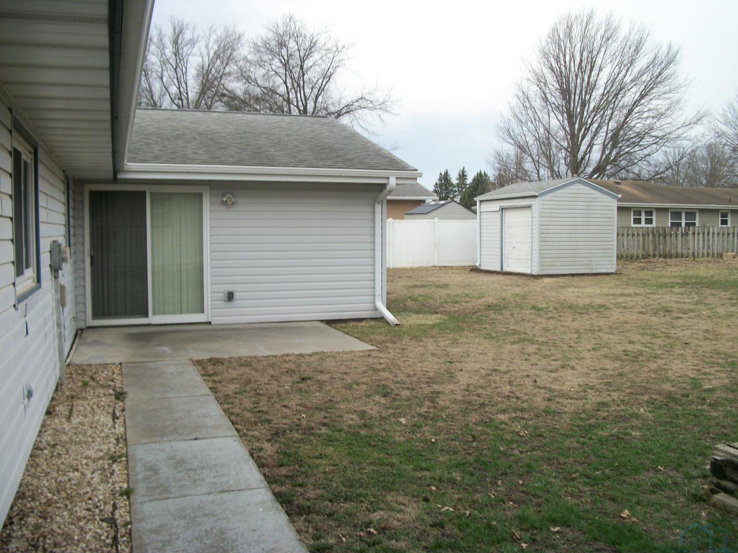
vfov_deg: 44.2
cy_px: 276
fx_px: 682
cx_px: 369
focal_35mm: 32
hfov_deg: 56.8
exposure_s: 1/50
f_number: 8.8
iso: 80
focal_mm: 5.7
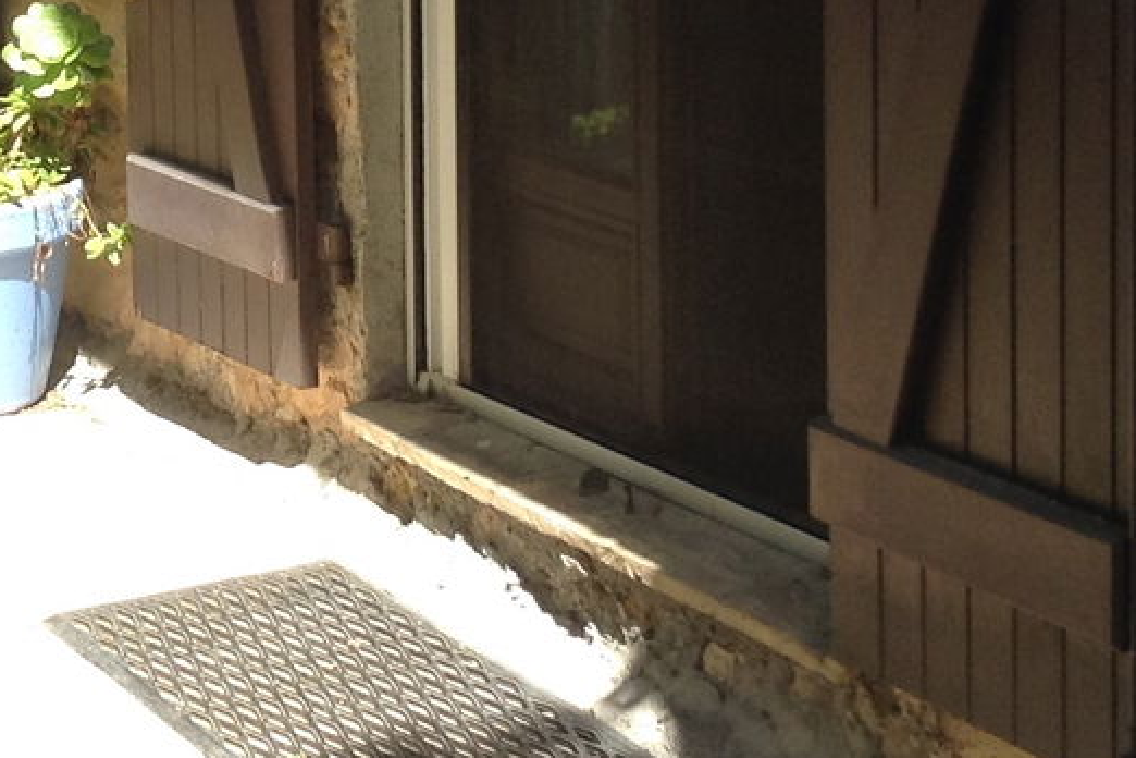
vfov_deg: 12.8
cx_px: -48
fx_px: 3313
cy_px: -95
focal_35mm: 105
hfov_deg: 18.8
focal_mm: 3.3
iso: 25
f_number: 2.4
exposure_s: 1/287
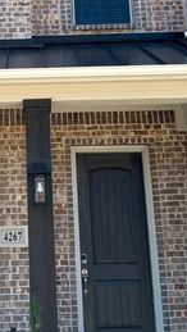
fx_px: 642
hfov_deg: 16.4
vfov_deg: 28.4
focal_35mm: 73
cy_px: 67
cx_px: 32
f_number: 1.8
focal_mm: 4.25
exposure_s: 1/520
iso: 25
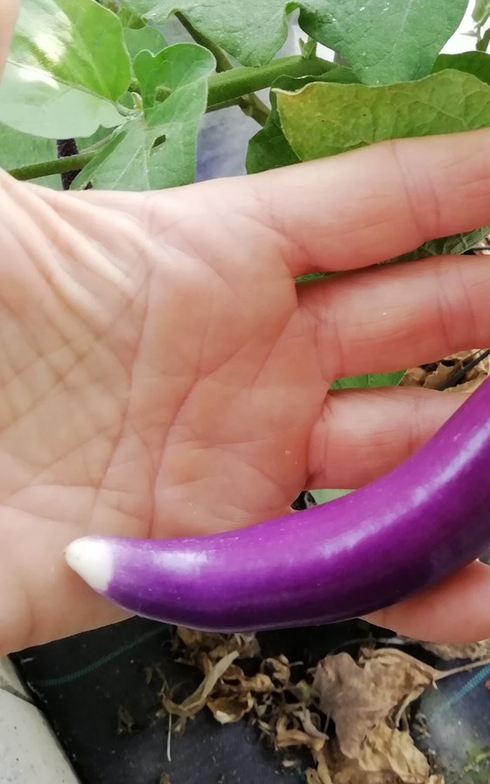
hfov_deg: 30.2
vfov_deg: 48.0
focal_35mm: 41
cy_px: 319
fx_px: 876
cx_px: 416
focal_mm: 3.21
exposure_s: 1/60
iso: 80
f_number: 2.2
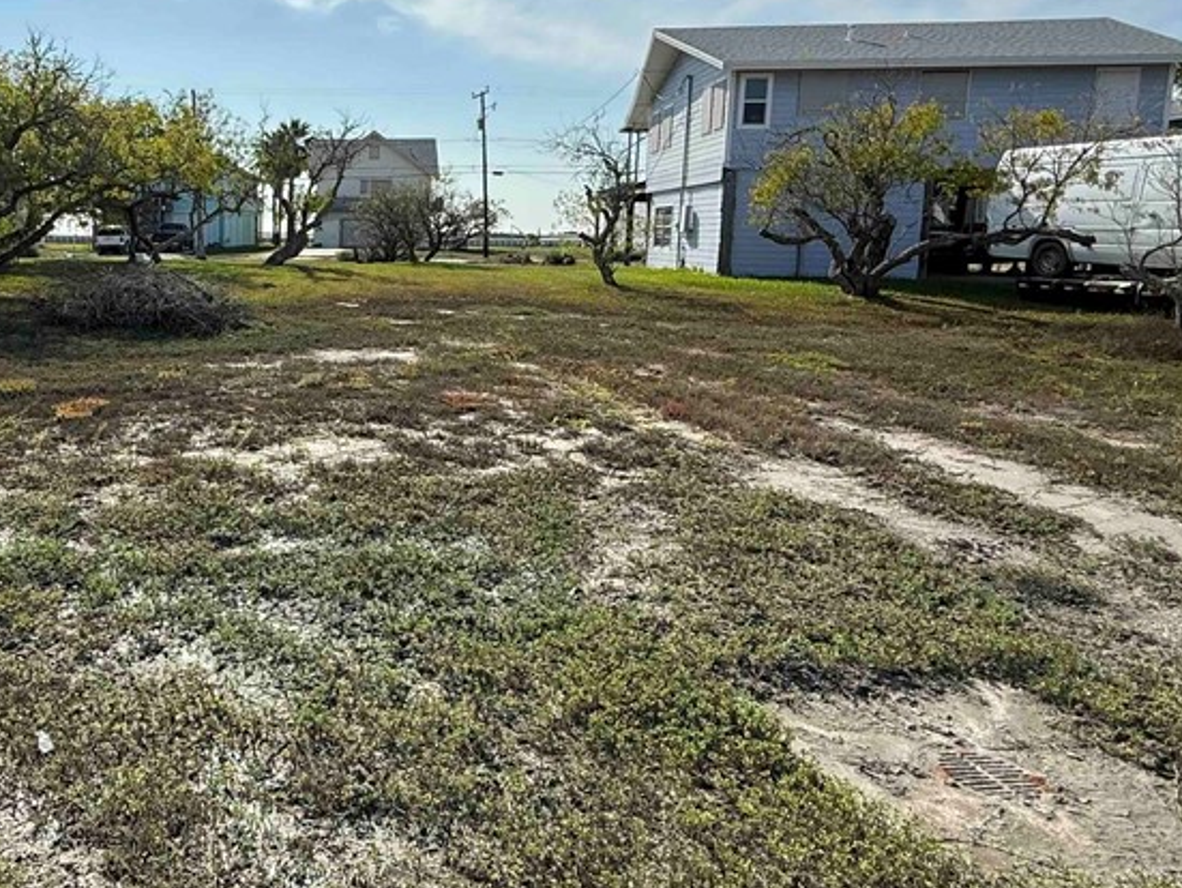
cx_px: 275
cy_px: 345
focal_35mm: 26
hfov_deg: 62.8
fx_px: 888
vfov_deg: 52.7
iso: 50
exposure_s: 1/2611
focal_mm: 2.22
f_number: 2.2
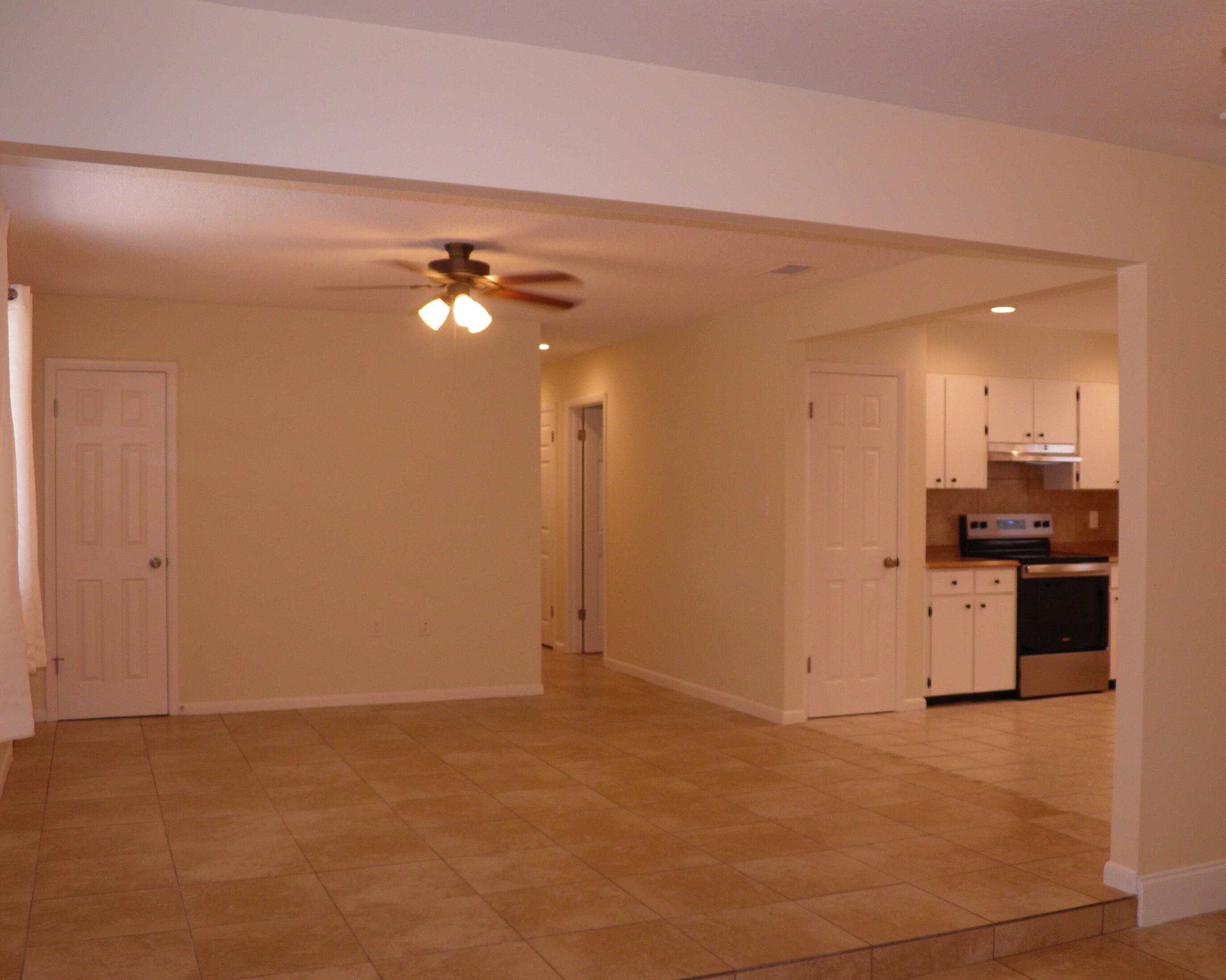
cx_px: 641
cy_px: 494
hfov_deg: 55.6
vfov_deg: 45.8
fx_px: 1161
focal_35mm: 32
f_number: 3
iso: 100
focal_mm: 5.5
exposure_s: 1/40
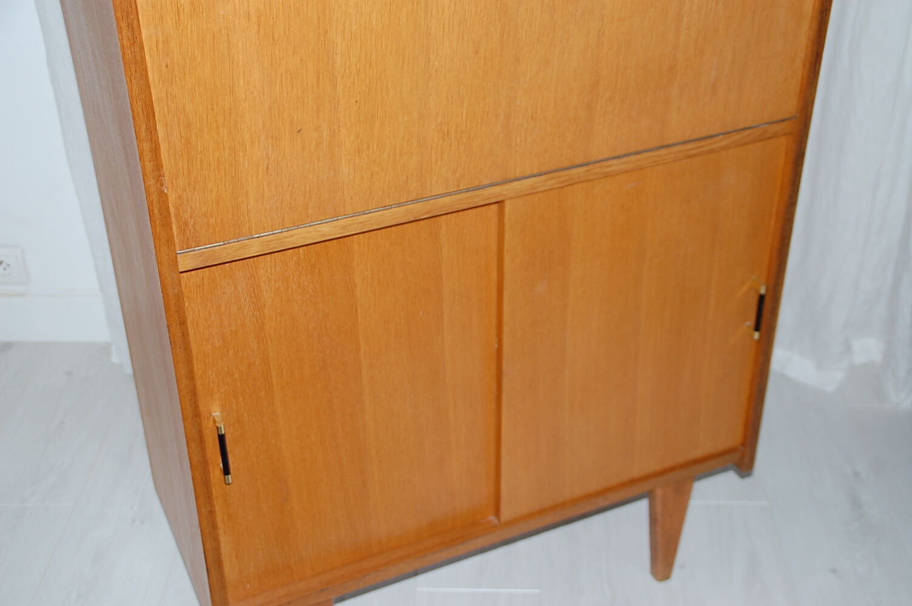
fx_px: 1215
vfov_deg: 28.0
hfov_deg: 41.1
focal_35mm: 48
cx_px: 456
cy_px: 303
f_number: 4.2
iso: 400
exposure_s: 1/60
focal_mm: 32
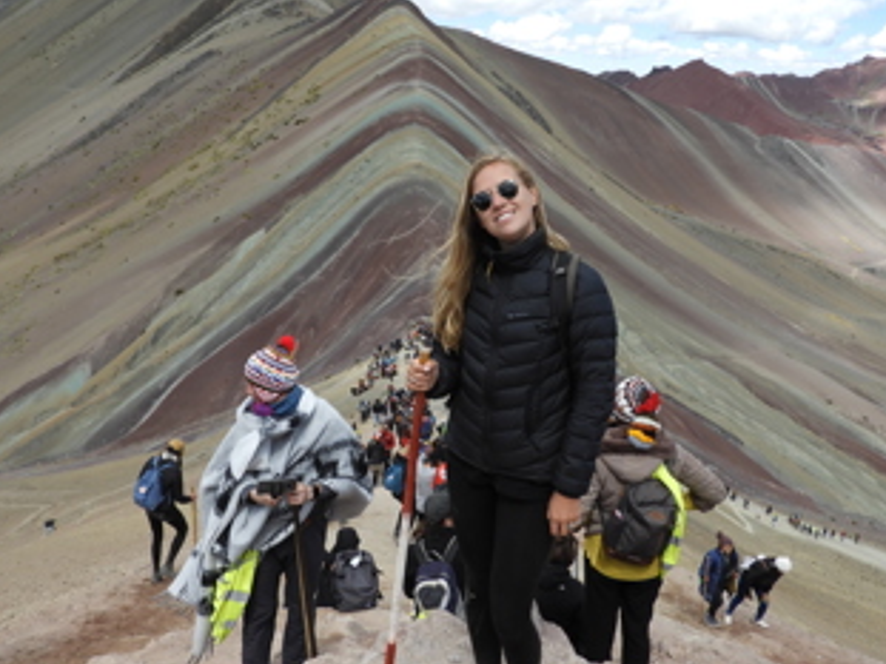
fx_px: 921
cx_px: 436
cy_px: 285
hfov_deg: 51.4
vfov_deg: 39.5
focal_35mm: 36
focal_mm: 5
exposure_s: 1/800
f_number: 3.5
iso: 100
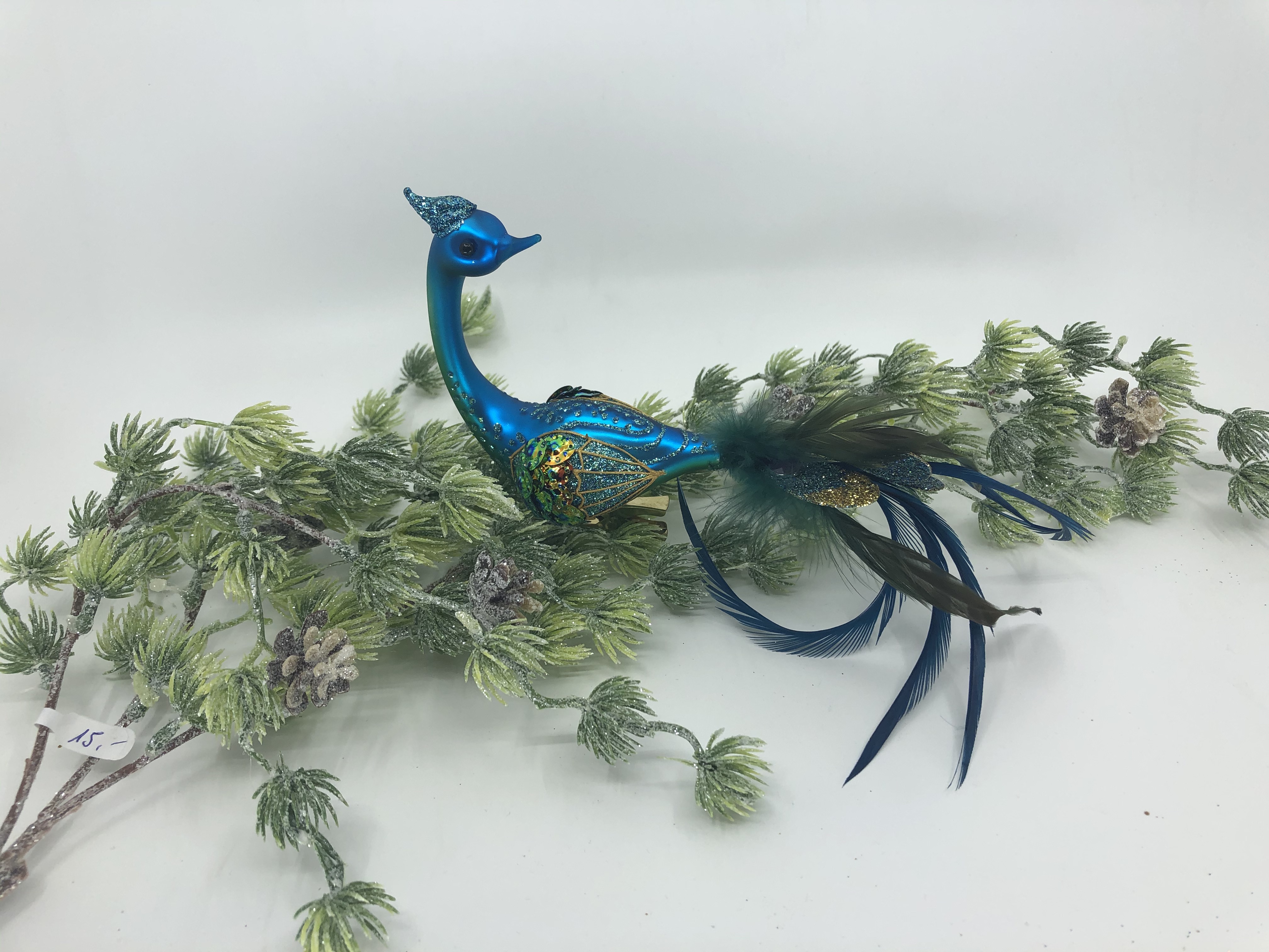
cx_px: 634
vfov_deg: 49.7
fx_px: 1026
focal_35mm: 28
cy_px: 476
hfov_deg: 63.4
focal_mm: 3.99
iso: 20
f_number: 1.8
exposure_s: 1/484
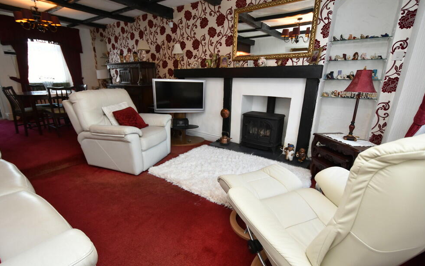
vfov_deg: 71.2
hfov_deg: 97.8
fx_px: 185
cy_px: 140
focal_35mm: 16
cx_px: 215
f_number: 4
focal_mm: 10
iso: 500
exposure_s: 1/60
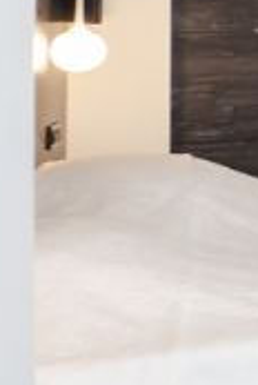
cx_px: 919
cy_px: 18
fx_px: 899
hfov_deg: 9.3
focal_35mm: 84
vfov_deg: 23.3
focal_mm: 7
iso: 400
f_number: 4
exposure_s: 1/50
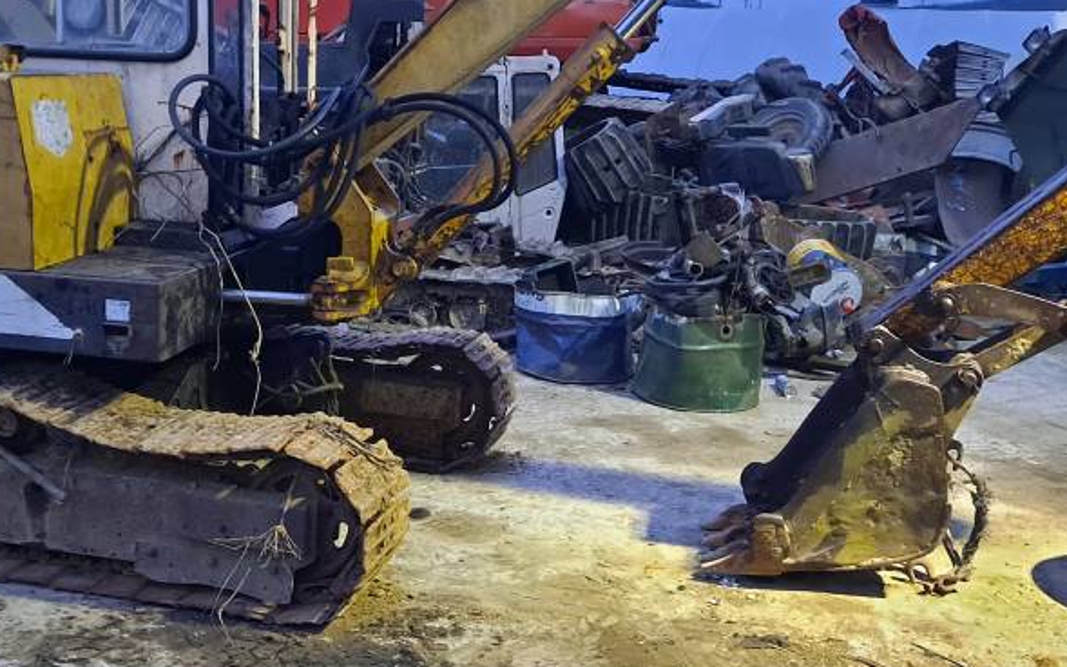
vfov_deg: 28.6
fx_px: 1308
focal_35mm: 45
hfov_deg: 44.1
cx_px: 418
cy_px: 326
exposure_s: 1/24
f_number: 2
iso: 500
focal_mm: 4.6
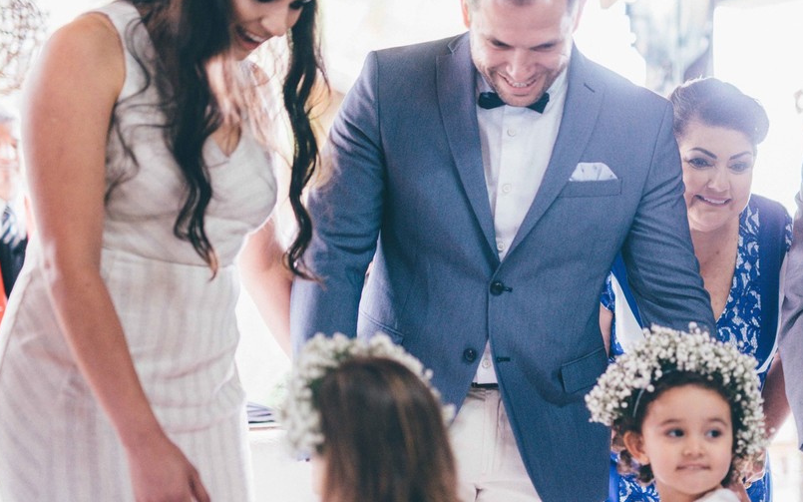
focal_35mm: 76
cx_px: 490
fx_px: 1663
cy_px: 310
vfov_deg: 17.1
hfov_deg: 27.1
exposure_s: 1/160
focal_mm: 50
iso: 500
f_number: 1.4
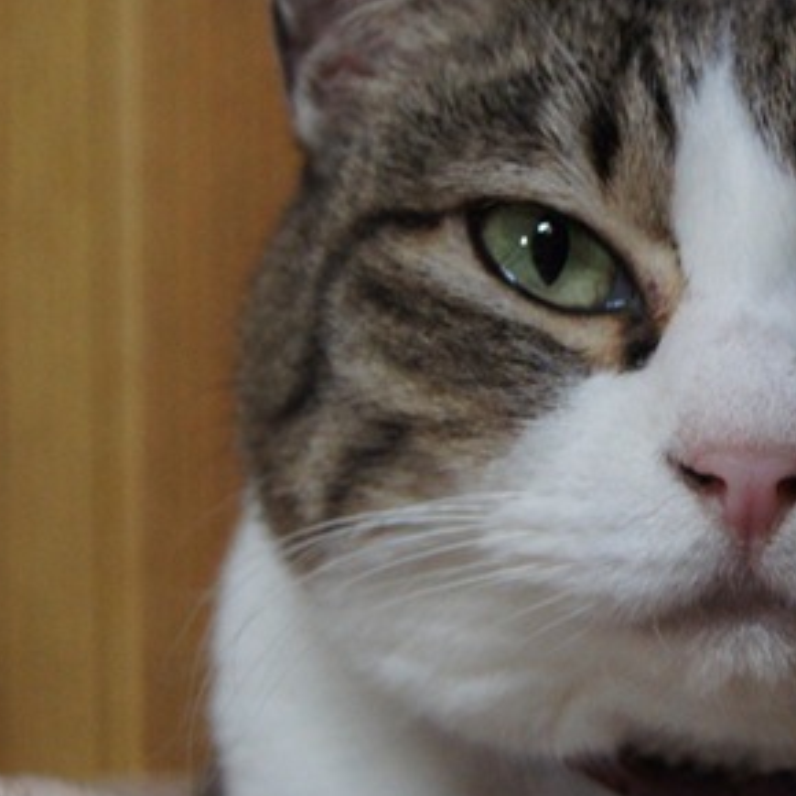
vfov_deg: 14.8
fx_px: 3073
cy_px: 386
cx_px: 791
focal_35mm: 118
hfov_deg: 14.5
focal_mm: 35
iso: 1600
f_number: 5
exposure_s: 1/40
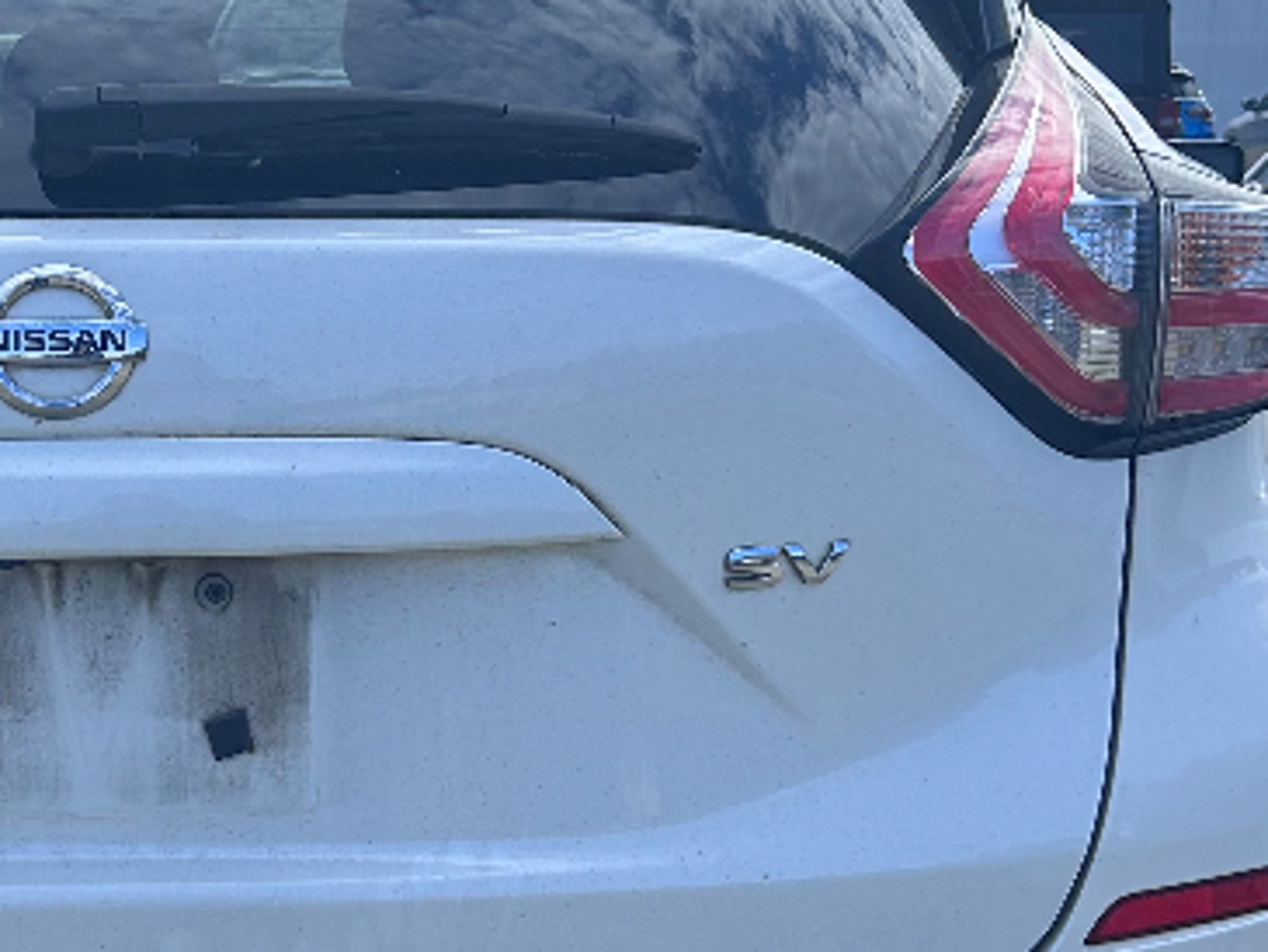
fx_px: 2675
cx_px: 208
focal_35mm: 73
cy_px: 622
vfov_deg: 20.1
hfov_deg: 26.1
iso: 50
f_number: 1.5
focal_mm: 5.7
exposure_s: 1/2571
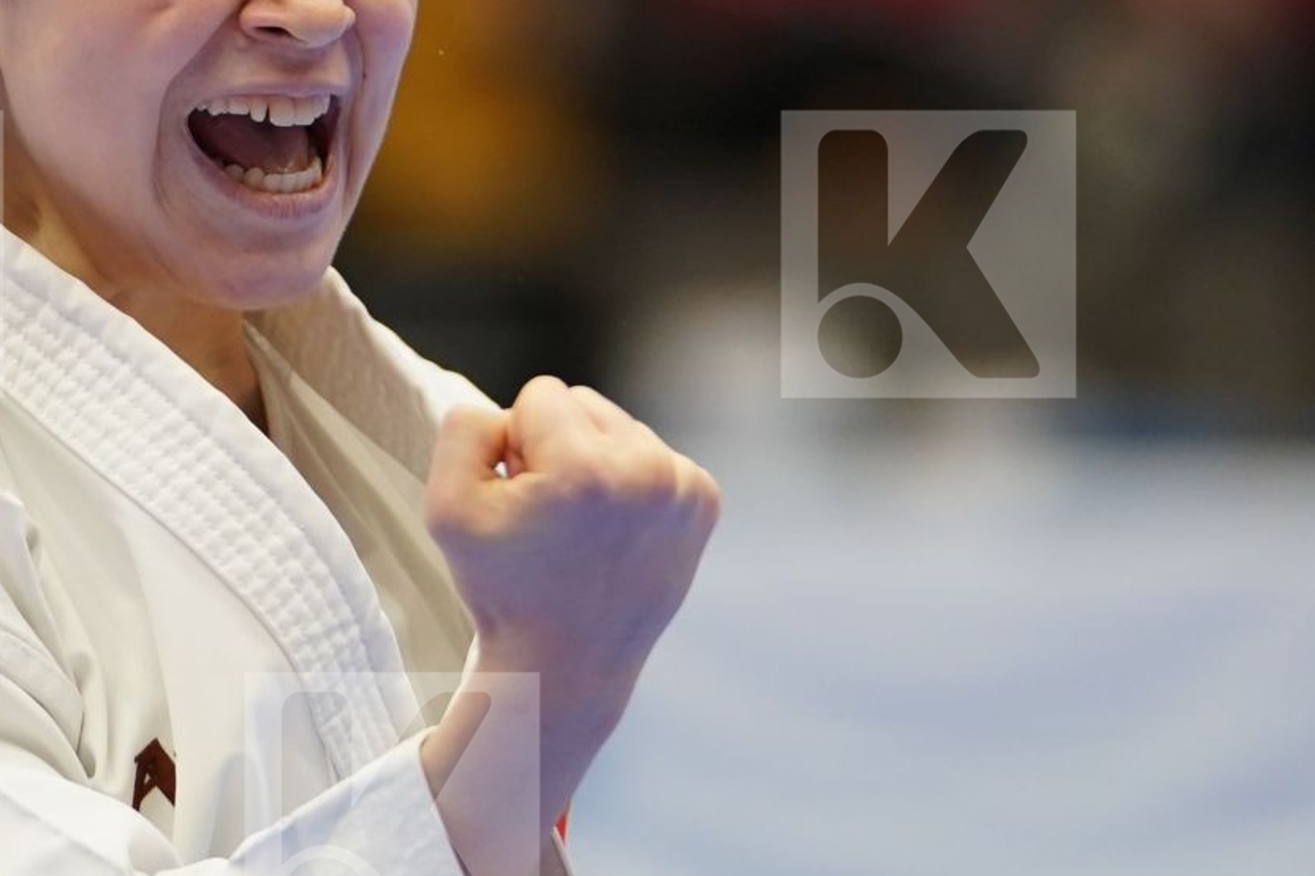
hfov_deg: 3.6
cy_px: 255
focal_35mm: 572
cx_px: 392
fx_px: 20892
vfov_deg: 2.4
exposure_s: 1/500
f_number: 2.8
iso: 1250
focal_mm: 176
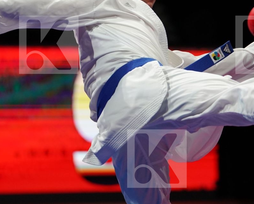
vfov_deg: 4.0
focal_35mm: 384
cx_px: 157
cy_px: 45
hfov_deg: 5.0
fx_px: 2887
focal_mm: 181
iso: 2500
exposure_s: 1/1000
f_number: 2.8
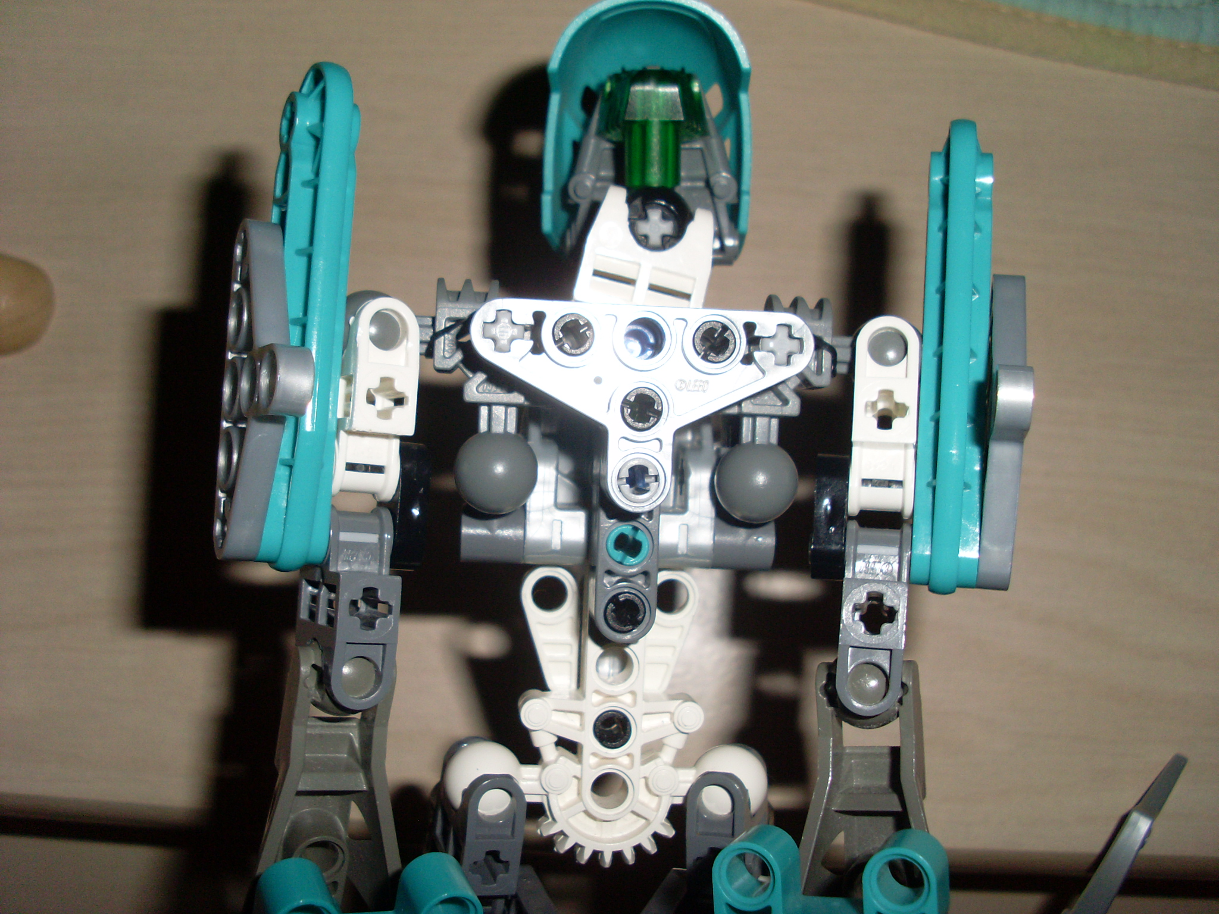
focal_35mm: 38
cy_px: 457
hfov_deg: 49.0
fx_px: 1338
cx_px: 610
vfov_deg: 37.7
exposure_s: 1/45
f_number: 7.7
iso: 100
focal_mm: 6.3
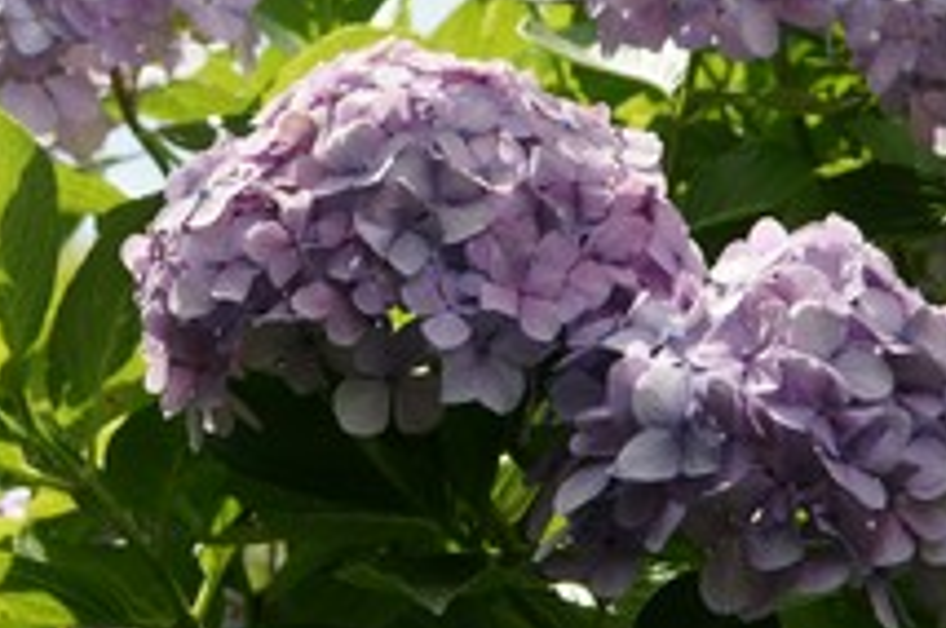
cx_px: 393
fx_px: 5798
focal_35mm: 221
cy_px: 179
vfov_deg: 6.2
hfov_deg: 9.3
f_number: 8
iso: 200
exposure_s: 1/400
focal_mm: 75
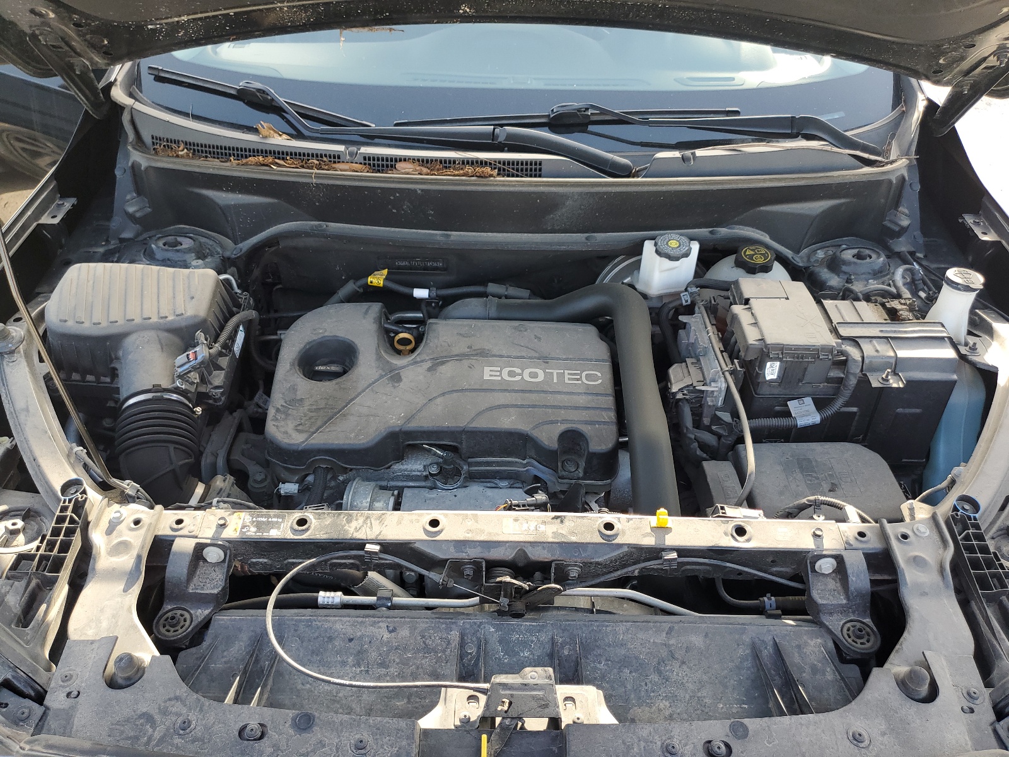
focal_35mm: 26
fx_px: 758
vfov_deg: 53.1
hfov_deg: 67.3
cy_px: 378
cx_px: 504
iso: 50
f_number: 1.5
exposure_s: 1/244
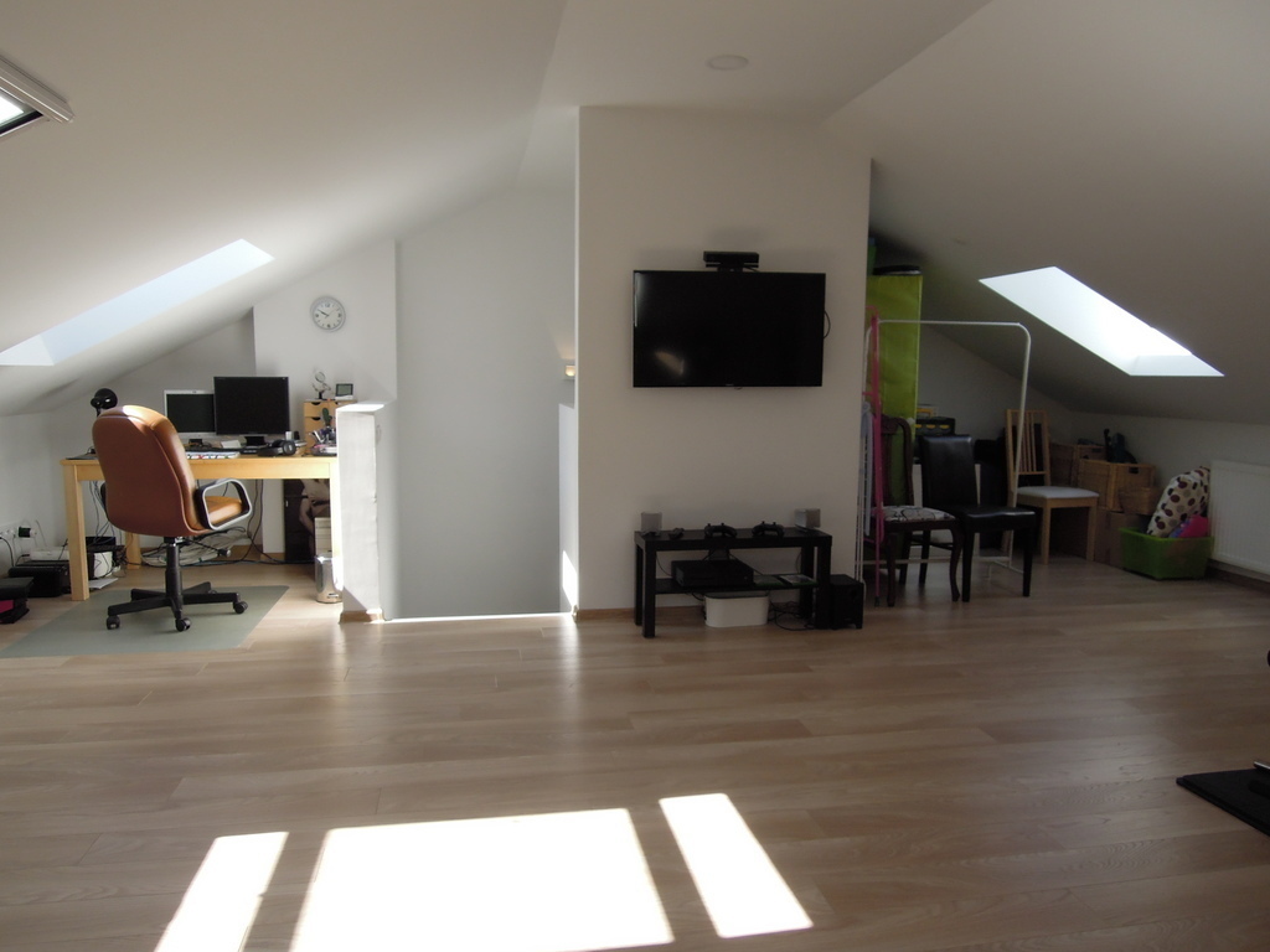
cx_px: 635
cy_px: 476
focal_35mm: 24
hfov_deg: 71.6
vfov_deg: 56.8
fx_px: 881
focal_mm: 4.3
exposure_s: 1/400
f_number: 2.8
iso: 160
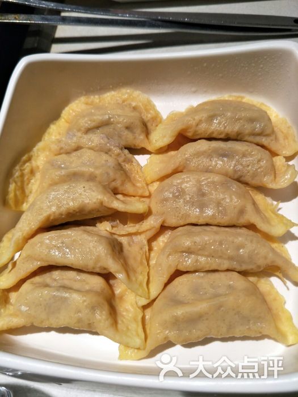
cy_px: 198
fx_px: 275
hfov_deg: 56.8
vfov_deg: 71.6
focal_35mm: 24
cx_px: 149
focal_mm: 4.1
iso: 81
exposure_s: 1/50
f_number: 1.7
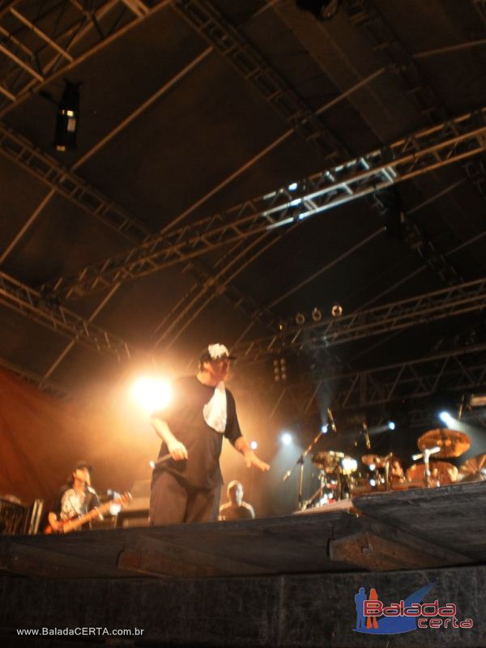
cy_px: 324
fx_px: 674
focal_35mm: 36
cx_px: 243
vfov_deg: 51.4
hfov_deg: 39.7
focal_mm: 6.3
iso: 125
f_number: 3.1
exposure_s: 1/30
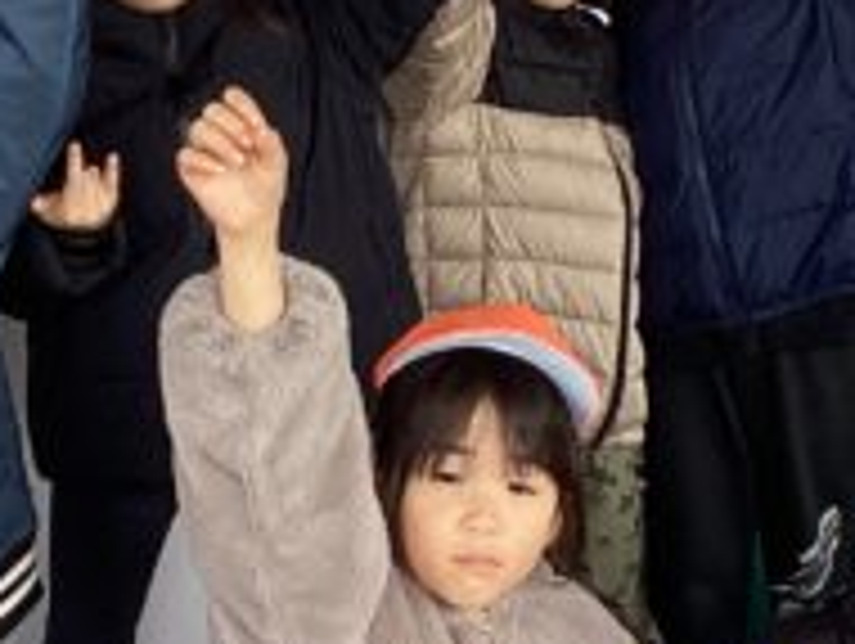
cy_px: 279
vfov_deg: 11.9
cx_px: 243
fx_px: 3091
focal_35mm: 125
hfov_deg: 15.7
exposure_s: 1/100
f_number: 2.4
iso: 40
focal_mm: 3.3
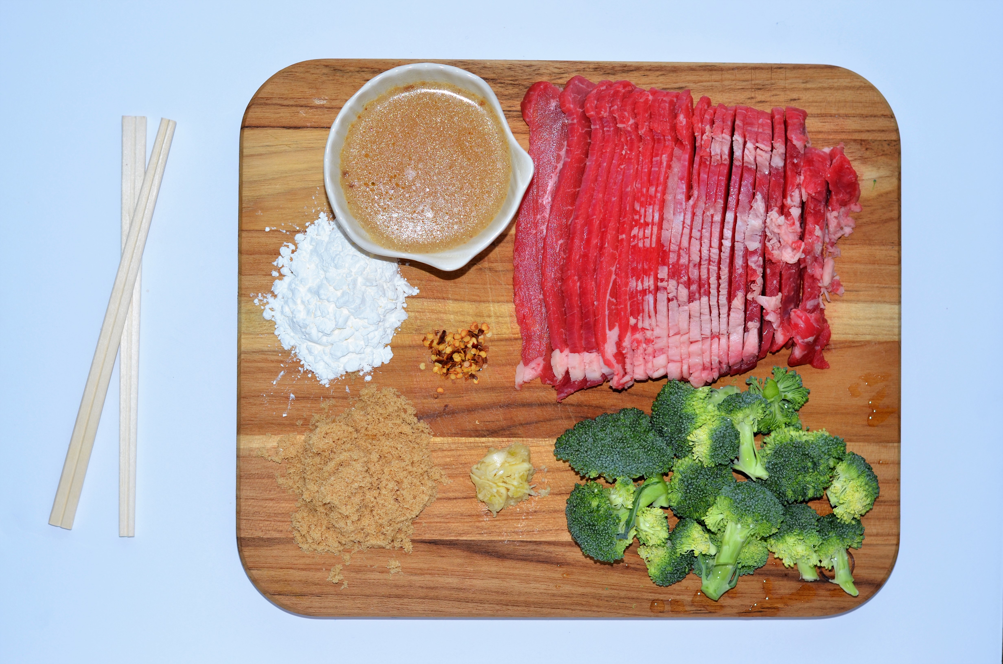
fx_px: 2085
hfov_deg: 27.0
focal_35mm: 75
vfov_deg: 18.1
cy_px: 332
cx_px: 502
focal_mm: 50
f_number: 5.6
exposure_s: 1/125
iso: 200
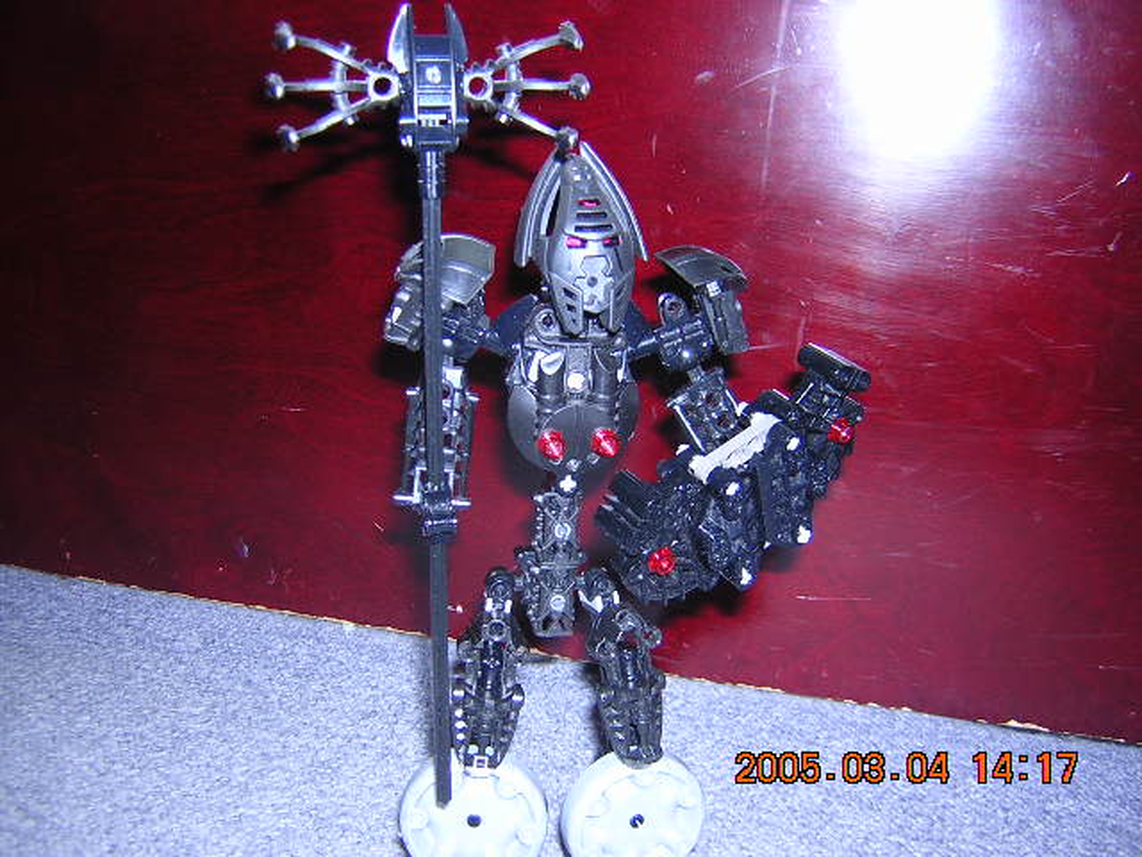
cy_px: 428
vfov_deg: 39.7
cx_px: 571
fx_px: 1188
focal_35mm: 36
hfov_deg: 51.4
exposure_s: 1/60.1
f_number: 2.6
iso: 100
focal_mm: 4.7
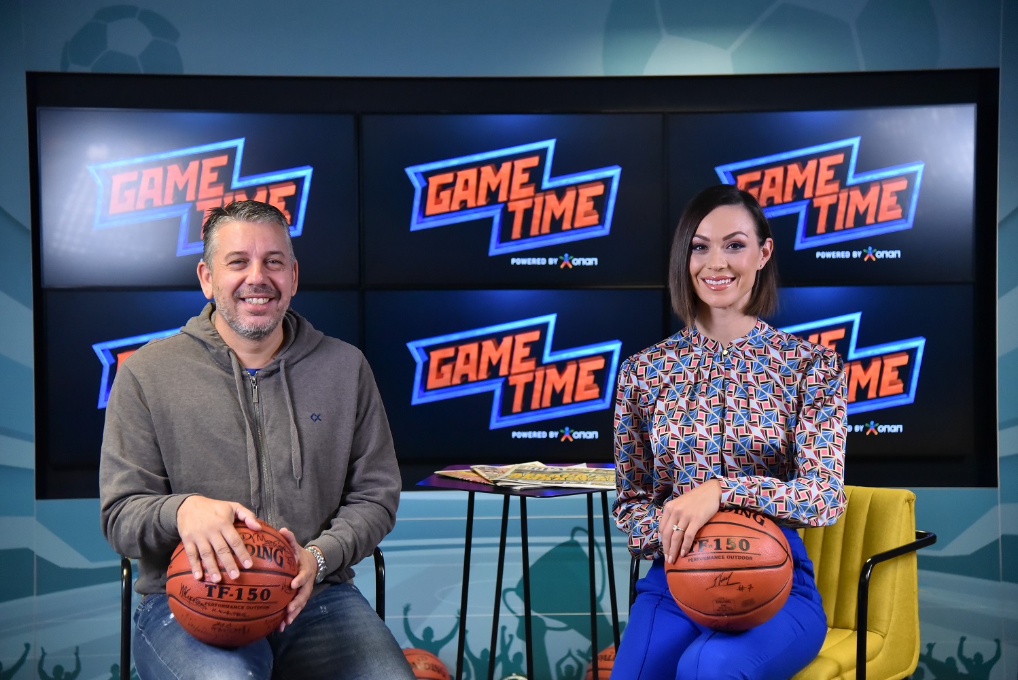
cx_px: 509
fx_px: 1839
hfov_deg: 30.9
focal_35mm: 65
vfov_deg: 20.9
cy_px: 340
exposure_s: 1/640
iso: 3200
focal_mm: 65
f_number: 4
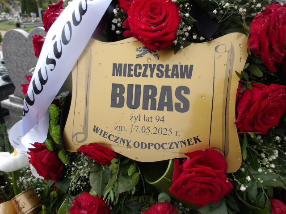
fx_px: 223
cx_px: 143
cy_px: 107
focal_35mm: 27
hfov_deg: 65.3
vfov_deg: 51.4
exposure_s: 1/456
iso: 100
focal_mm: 4.9
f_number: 3
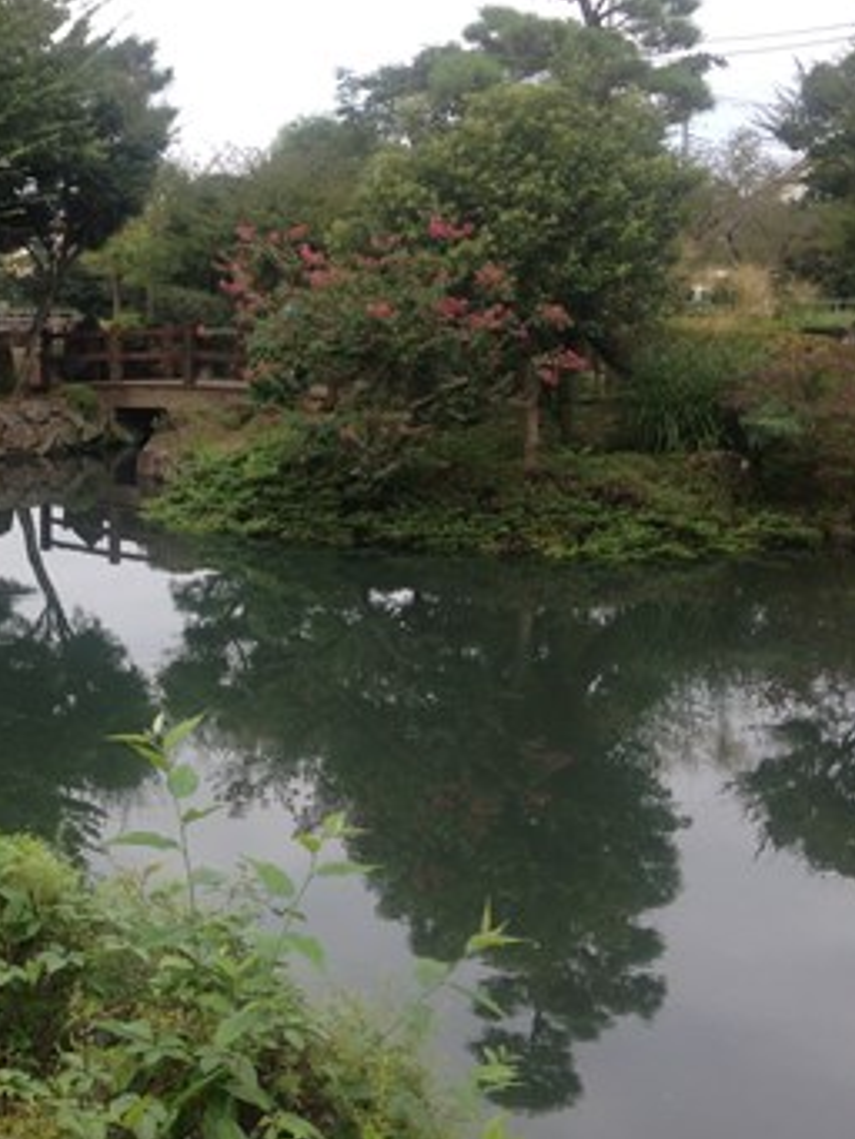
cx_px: 30
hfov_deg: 24.3
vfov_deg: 33.2
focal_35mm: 58
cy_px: 481
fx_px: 1909
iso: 50
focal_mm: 4.12
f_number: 2.4
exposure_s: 1/502
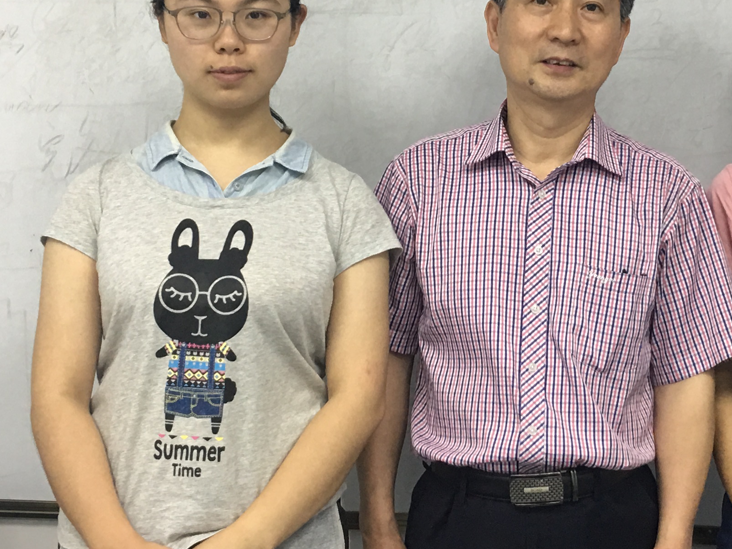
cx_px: 497
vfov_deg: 20.1
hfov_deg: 26.5
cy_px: 205
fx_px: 1543
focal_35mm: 73
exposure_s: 1/33
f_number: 2.2
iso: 50
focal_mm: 4.15
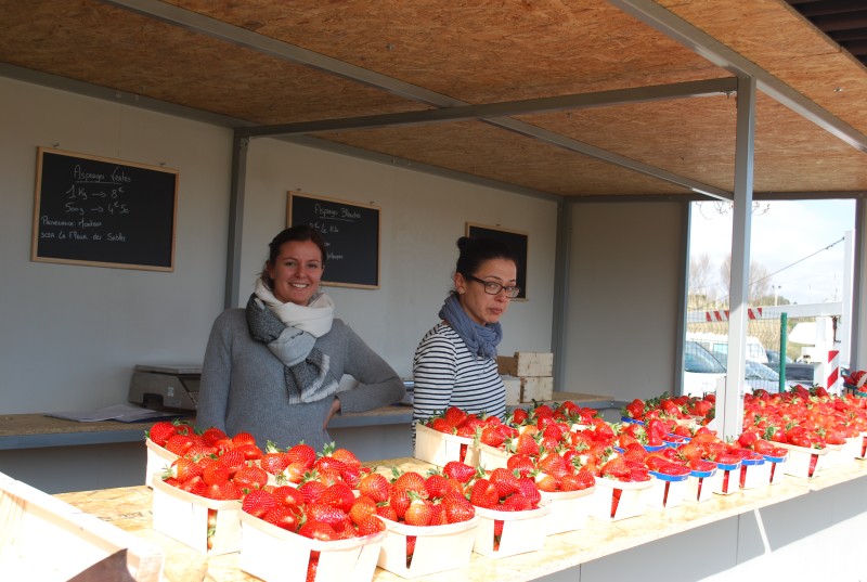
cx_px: 434
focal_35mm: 39
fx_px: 941
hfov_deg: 49.5
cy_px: 291
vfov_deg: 34.4
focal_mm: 26
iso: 100
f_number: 6.3
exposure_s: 1/160
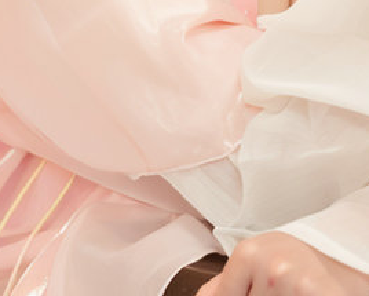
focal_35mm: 236
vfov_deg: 6.5
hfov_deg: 8.2
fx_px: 2580
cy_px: -64
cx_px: 215
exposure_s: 1/100
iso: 100
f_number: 2.2
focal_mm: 50
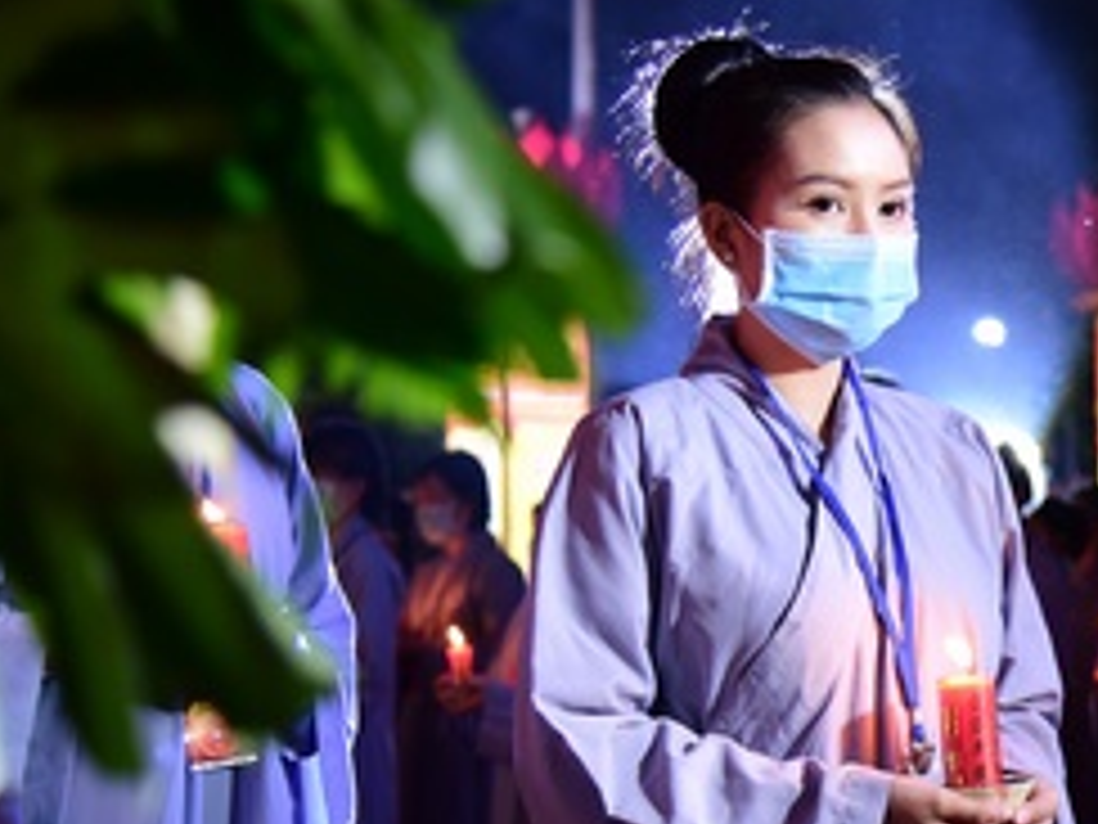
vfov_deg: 11.1
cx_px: 1215
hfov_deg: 14.5
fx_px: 4219
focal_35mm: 133
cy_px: 468
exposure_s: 1/60
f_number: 4
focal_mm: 52
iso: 2000
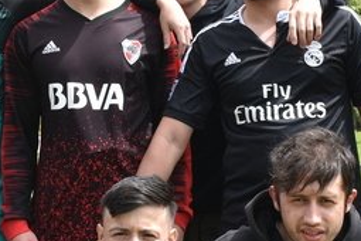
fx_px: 2049
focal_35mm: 204
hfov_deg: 10.1
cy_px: 159
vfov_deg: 6.7
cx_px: 164
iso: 250
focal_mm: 29
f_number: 8
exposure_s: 1/500
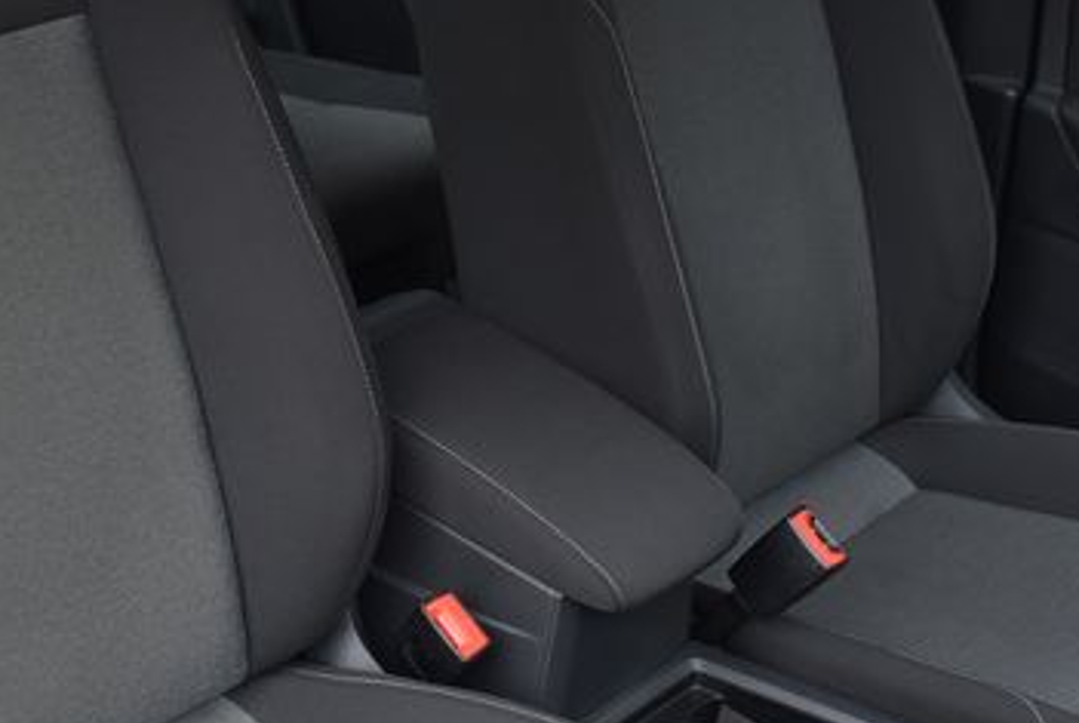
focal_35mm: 70
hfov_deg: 27.8
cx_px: 117
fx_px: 2101
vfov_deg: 19.4
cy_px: 532
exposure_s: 1/100
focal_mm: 24
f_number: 5
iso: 500
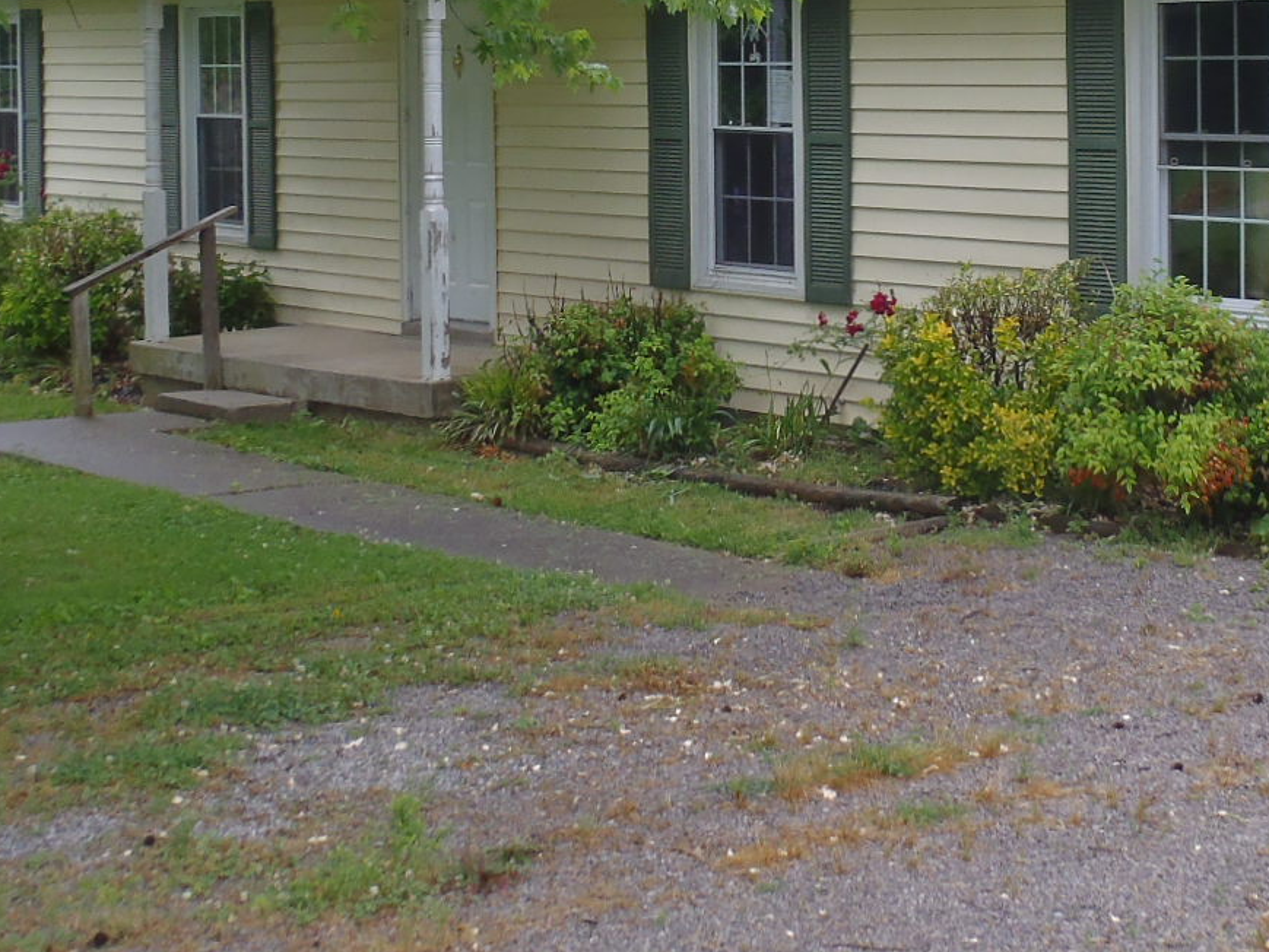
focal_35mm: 66
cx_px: 1069
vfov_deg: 21.8
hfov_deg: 28.6
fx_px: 2420
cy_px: 124
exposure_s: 1/80
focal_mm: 5
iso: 80
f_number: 3.9
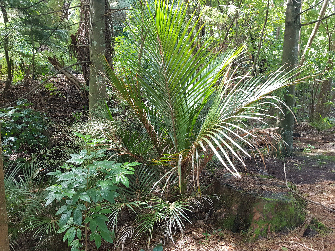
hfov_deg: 67.3
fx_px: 252
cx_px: 168
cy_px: 126
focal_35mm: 26
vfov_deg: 53.1
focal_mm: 4.2
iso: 125
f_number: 1.7
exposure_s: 1/50
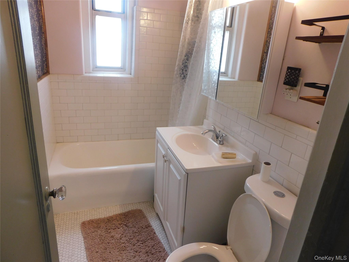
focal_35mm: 23
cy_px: 131
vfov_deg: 58.9
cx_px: 174
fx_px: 232
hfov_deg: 73.9
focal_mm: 4
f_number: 3
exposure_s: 1/30
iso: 160
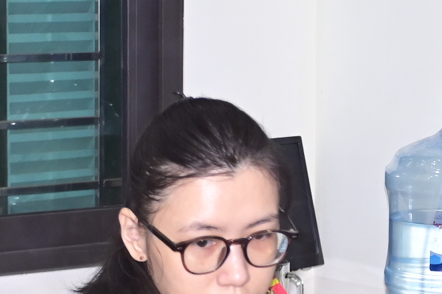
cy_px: 161
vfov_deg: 8.1
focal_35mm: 170
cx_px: 514
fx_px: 2087
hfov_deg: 11.9
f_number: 4.2
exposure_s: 1/200
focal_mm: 38
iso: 800
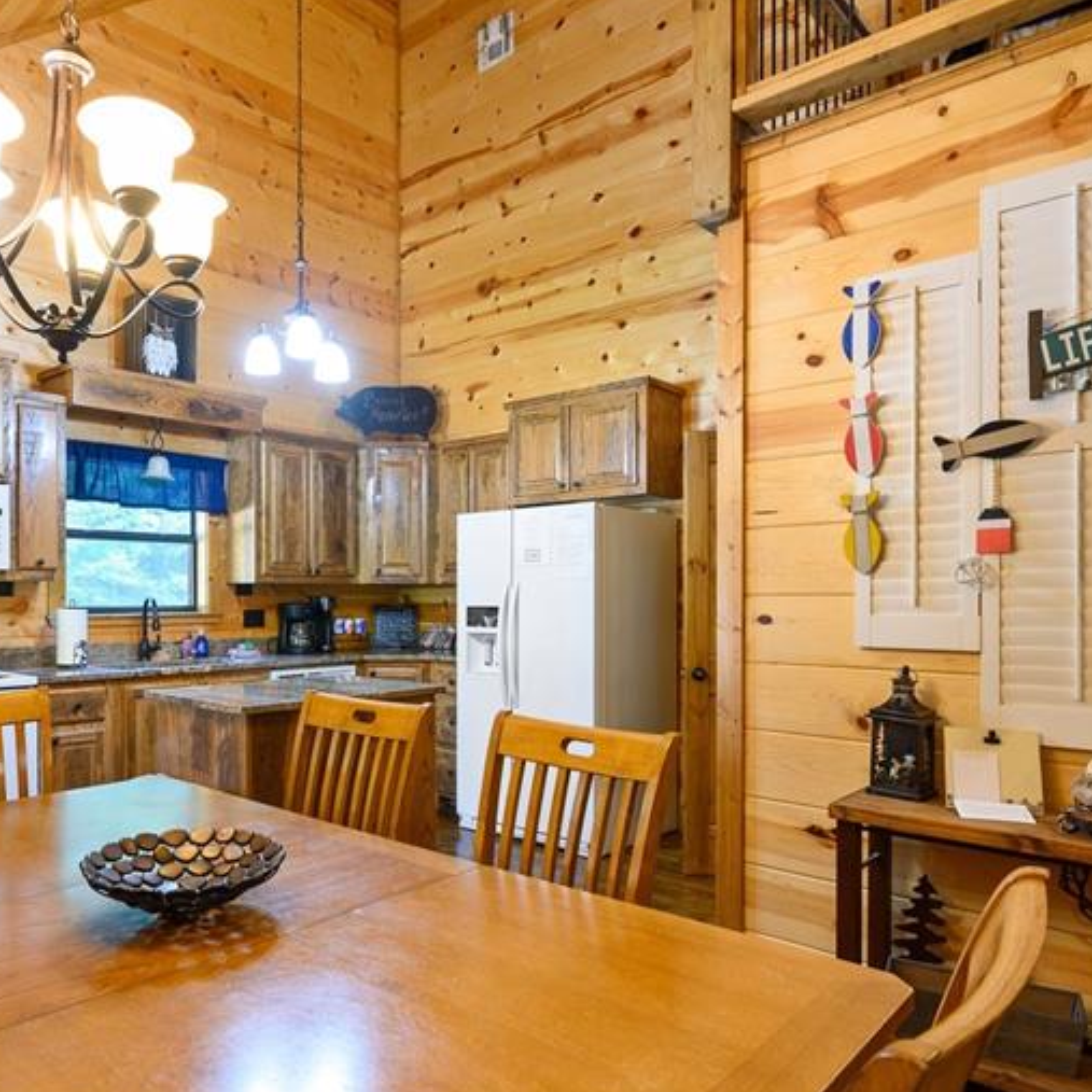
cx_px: 415
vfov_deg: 64.8
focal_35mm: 24
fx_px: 857
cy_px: 607
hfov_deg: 64.2
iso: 320
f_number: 7.1
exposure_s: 1/2.5
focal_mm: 14
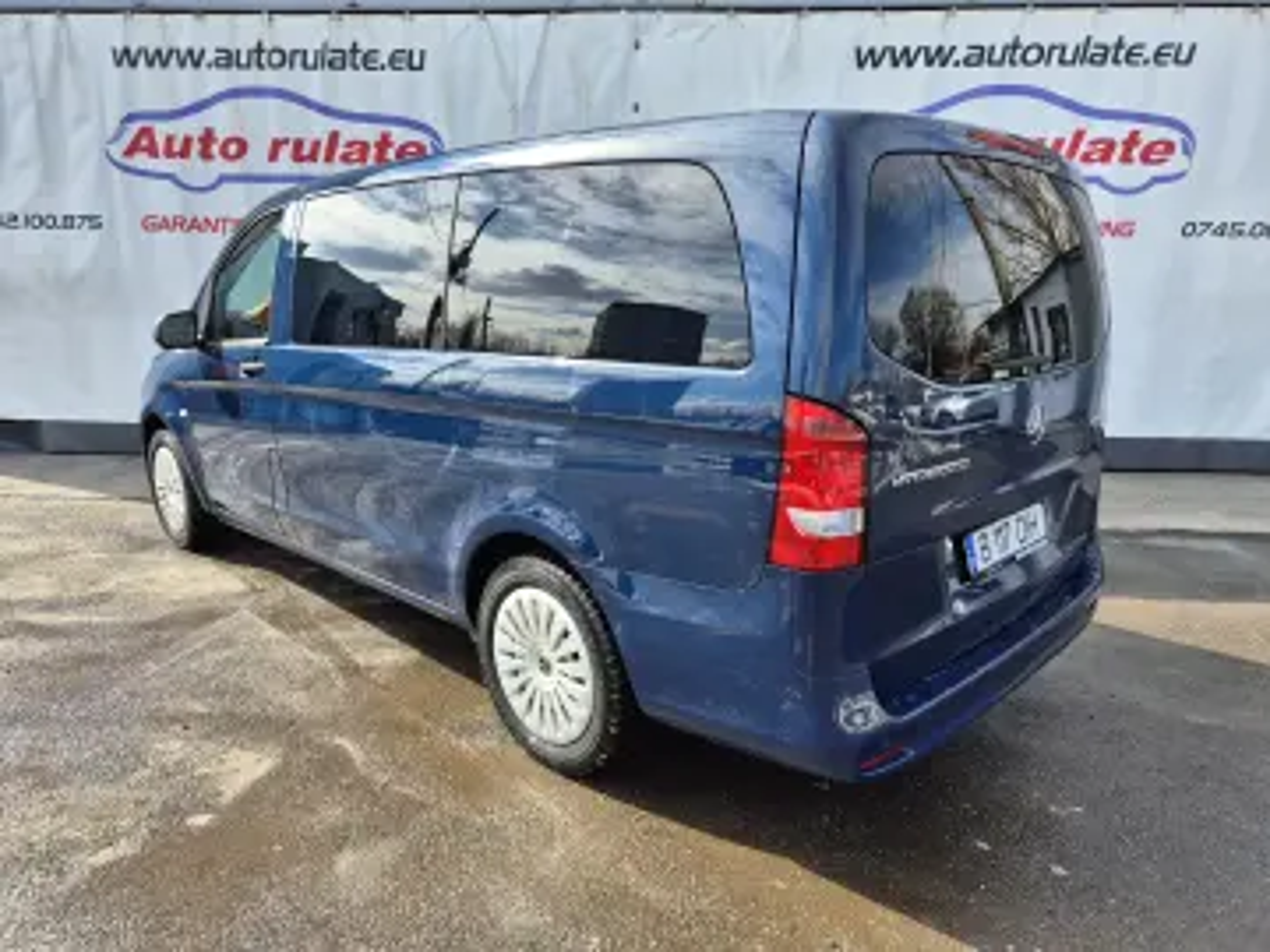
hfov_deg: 73.9
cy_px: 476
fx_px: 844
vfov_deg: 58.9
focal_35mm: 23
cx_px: 635
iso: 25
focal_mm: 5.4
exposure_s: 1/830
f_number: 1.8
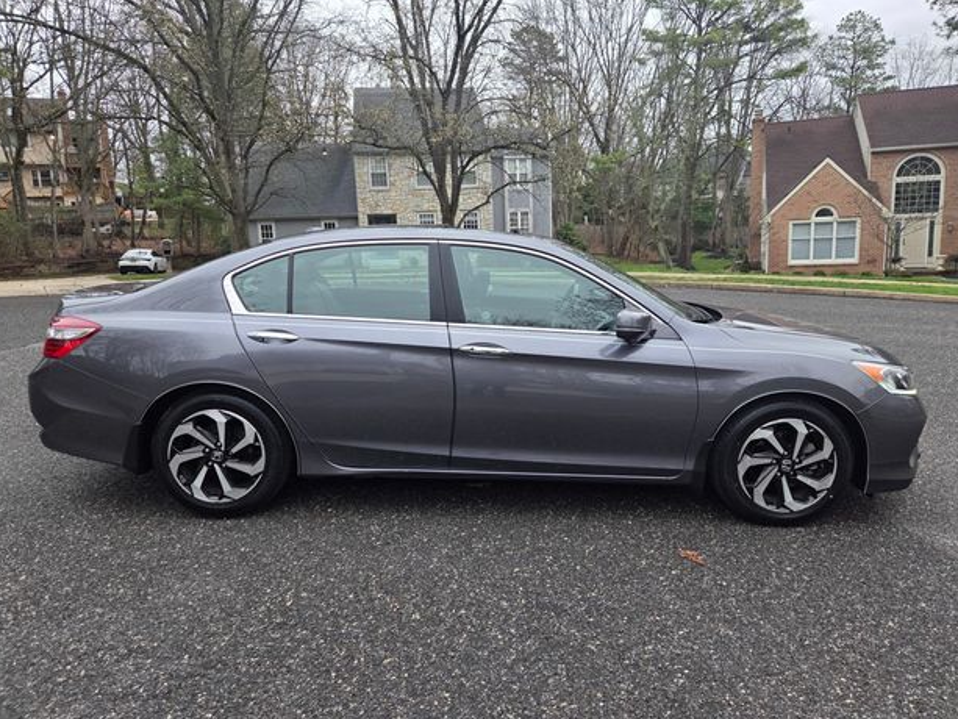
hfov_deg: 71.6
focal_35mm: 24
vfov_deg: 56.8
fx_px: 664
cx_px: 483
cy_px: 347
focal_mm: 5.4
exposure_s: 1/2000
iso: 250
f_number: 1.8
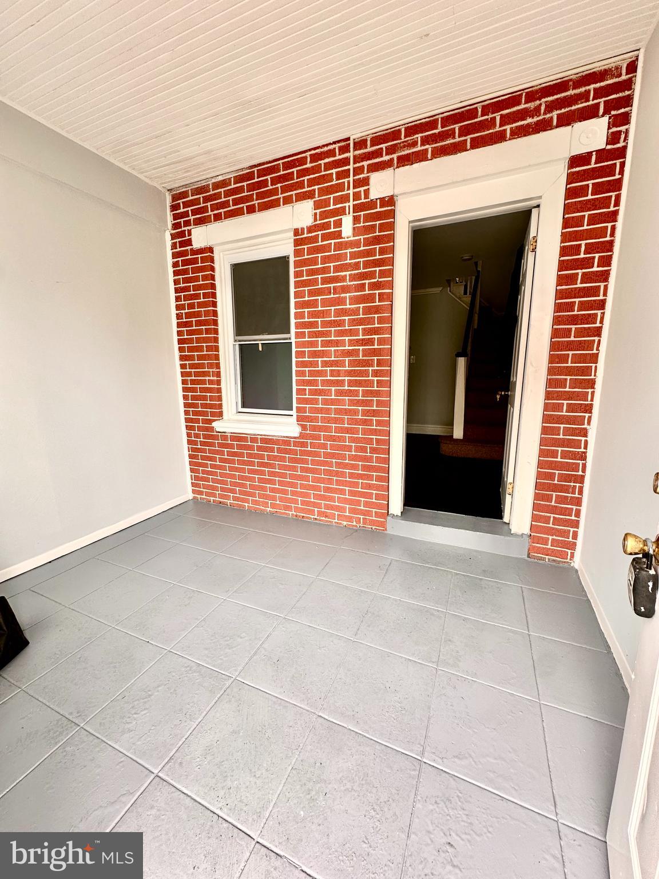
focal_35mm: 14
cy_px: 440
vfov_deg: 102.1
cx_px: 330
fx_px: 355
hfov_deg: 85.7
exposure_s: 1/99
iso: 50
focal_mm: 2.22
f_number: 2.2
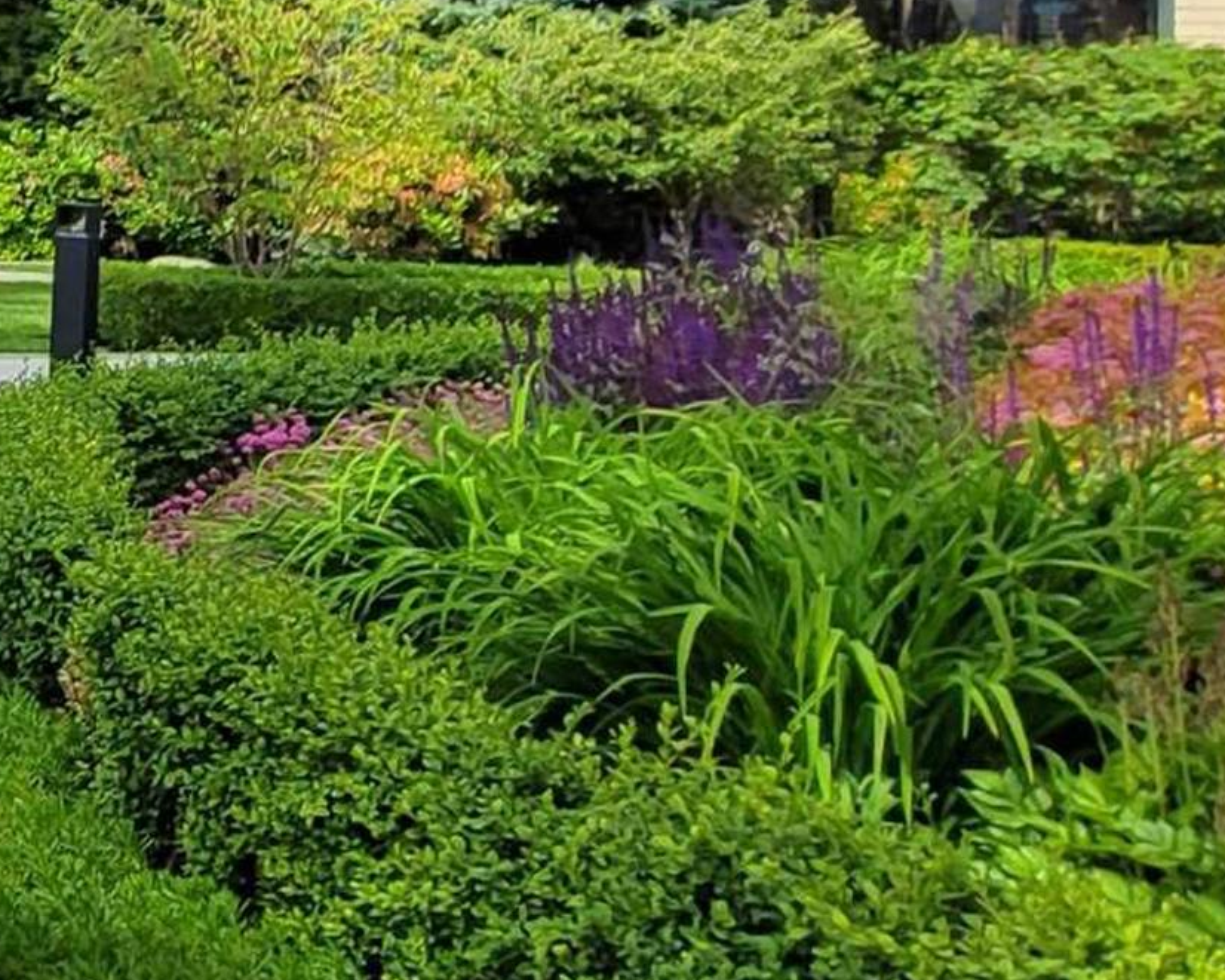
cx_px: -924
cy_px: 15
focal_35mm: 59
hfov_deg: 21.8
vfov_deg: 24.7
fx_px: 2139
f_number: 2.2
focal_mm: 2.2
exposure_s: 1/1718
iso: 64
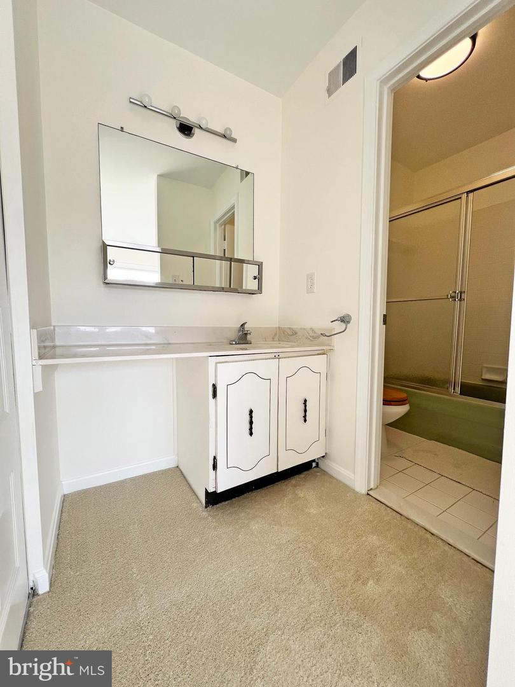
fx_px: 258
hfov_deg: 89.9
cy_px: 344
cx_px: 258
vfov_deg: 106.2
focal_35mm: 13
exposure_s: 1/187
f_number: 1.8
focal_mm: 1.57
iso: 32
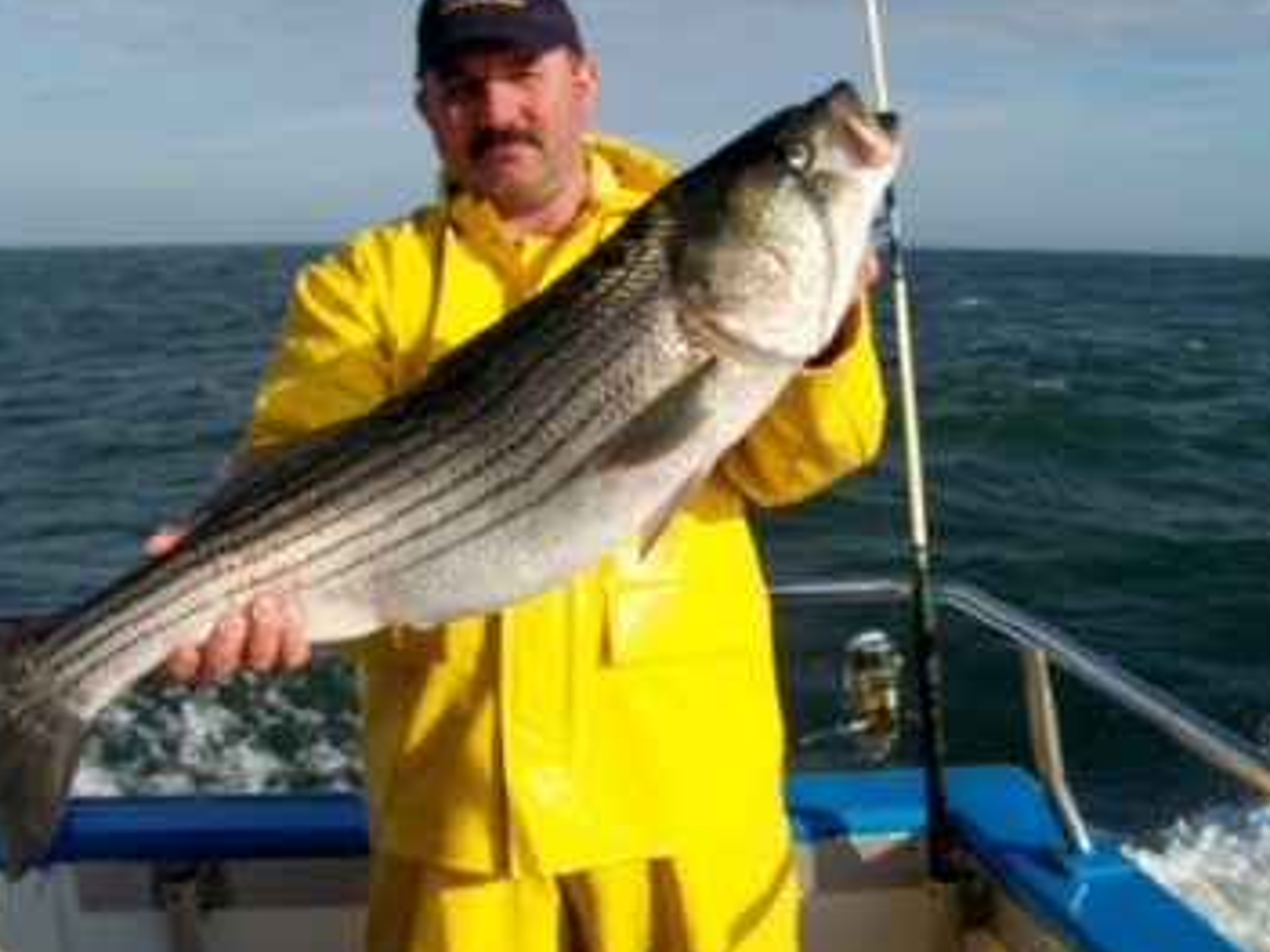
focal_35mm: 41
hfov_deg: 45.8
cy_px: 442
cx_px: 630
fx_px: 1504
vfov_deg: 35.1
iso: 64
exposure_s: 1/640
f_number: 4
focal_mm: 5.85
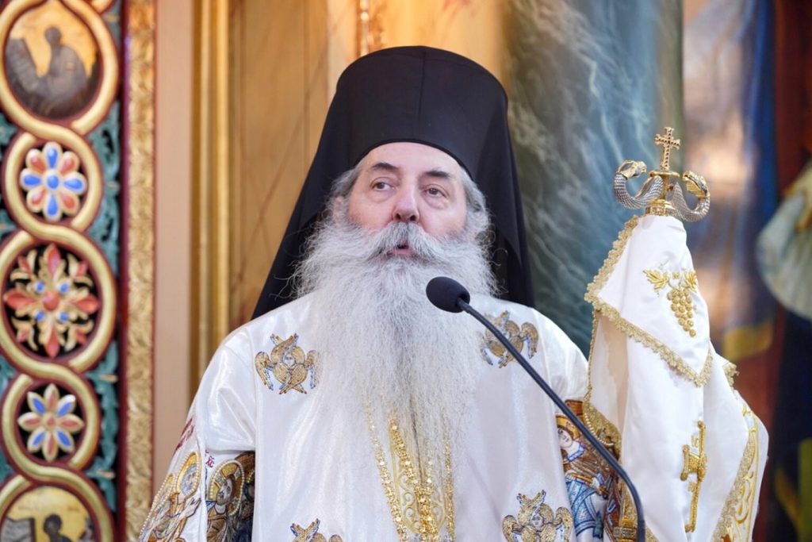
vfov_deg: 9.5
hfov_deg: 14.2
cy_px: 271
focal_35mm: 145
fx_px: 3271
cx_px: 406
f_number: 3.5
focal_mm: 145
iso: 1600
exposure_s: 1/200
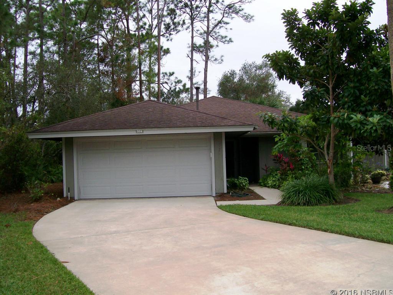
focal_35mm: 36
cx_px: 196
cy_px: 148
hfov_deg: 51.4
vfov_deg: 39.7
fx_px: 409
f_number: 2.7
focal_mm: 6
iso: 80
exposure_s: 1/717
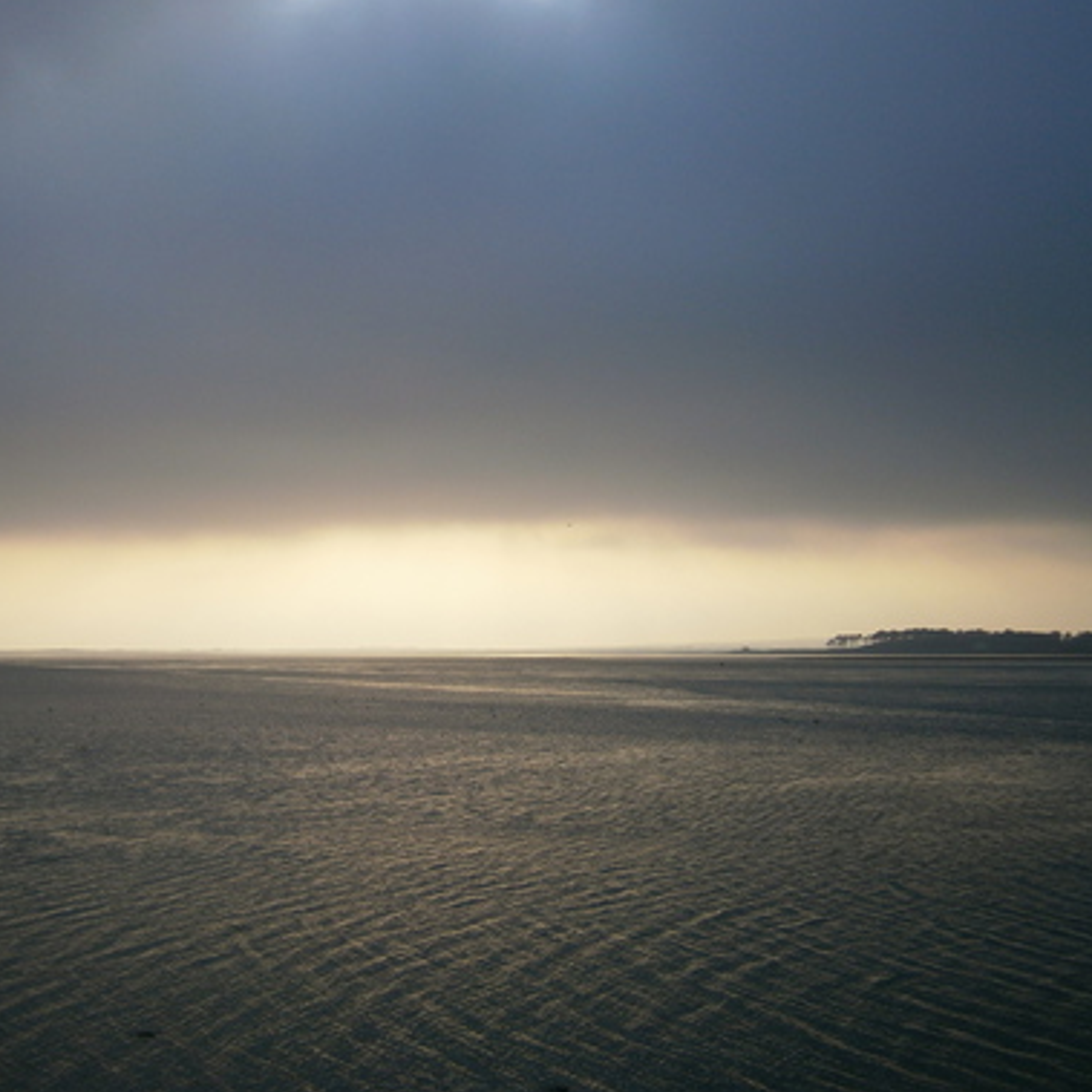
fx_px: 1535
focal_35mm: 43
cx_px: 406
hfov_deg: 38.9
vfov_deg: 39.2
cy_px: 542
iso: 80
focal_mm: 6.4
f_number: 8.7
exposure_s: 1/125
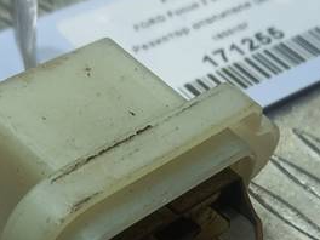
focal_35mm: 97
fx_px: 897
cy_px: 301
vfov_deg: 14.7
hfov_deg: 20.1
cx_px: 230
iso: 25
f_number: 1.8
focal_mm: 4.6
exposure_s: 1/100
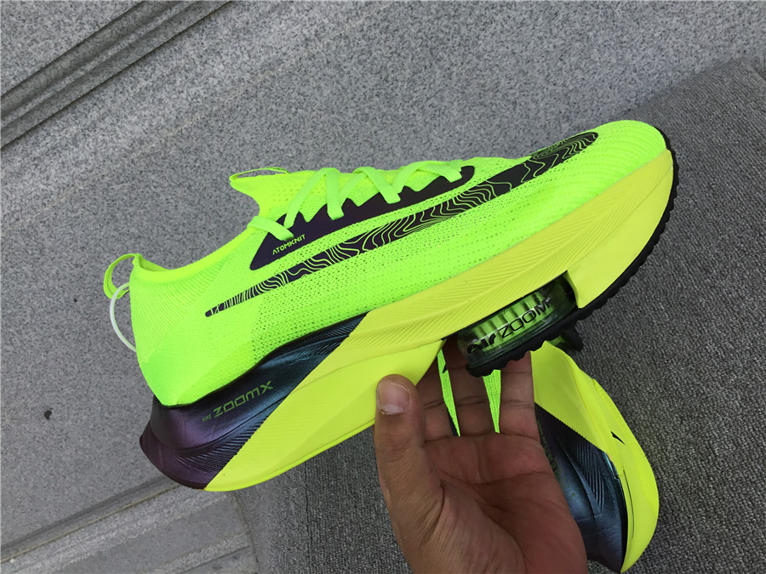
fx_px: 686
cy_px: 287
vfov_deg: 45.4
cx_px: 383
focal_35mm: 31
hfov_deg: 58.4
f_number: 2.4
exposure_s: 1/1087
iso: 25
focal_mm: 3.3
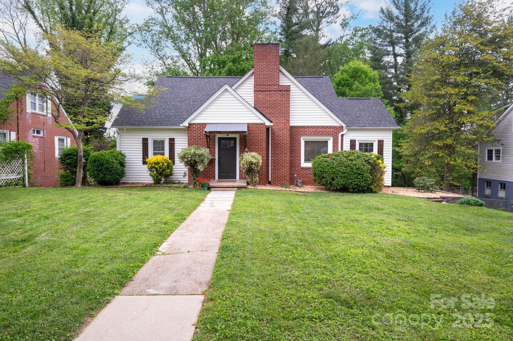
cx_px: 256
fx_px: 306
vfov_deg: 58.3
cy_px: 170
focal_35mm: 22
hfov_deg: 79.9
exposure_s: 1/50
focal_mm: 21.5
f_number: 8
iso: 200
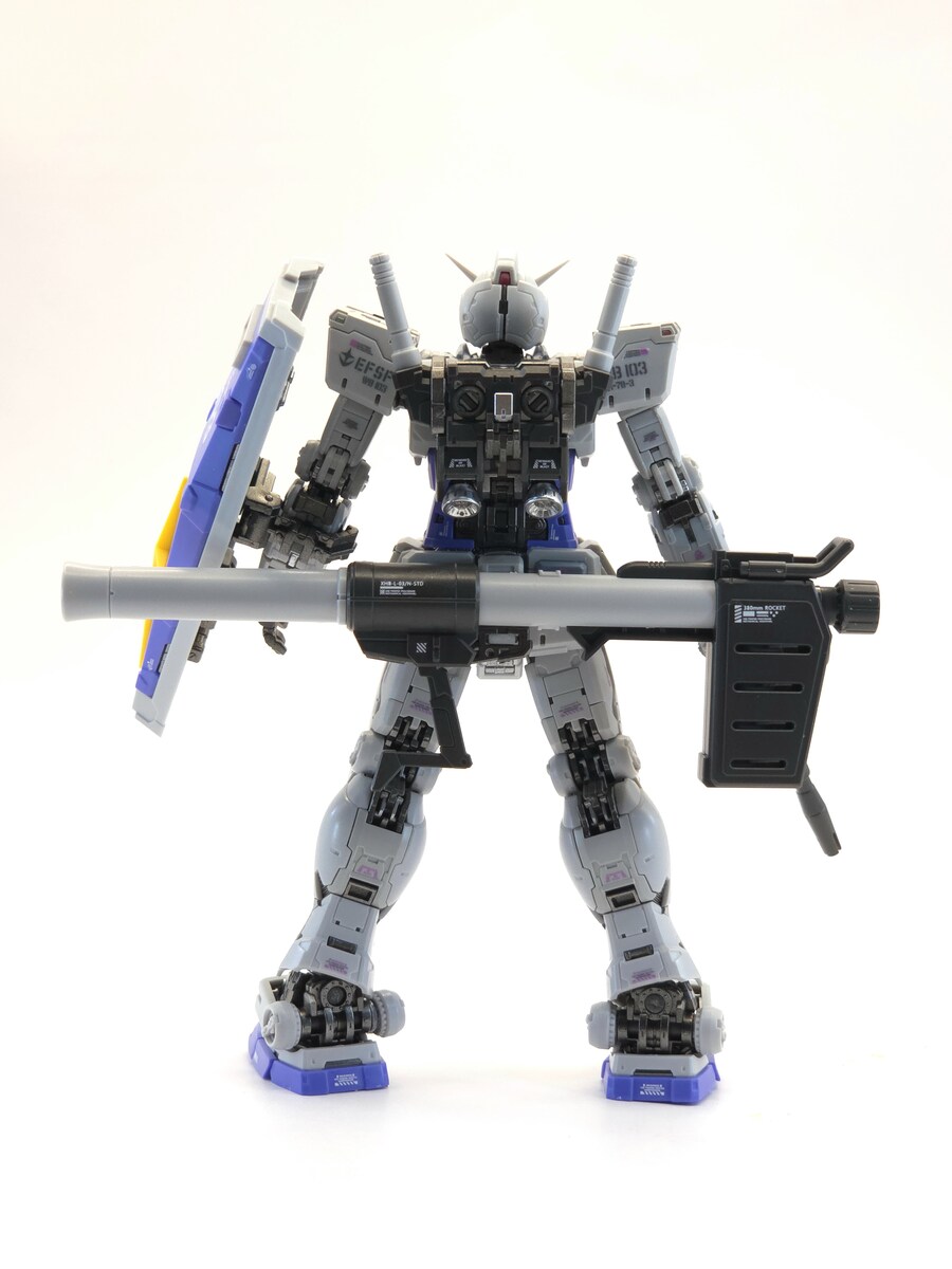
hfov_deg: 21.3
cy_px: 634
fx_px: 2530
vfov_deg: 28.2
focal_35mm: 69
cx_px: 476
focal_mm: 7
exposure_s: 1/60.2
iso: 50
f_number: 2.4
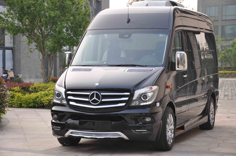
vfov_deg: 14.7
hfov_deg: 21.9
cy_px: 78
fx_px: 609
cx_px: 118
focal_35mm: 93
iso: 200
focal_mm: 62
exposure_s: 1/180
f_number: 5.6
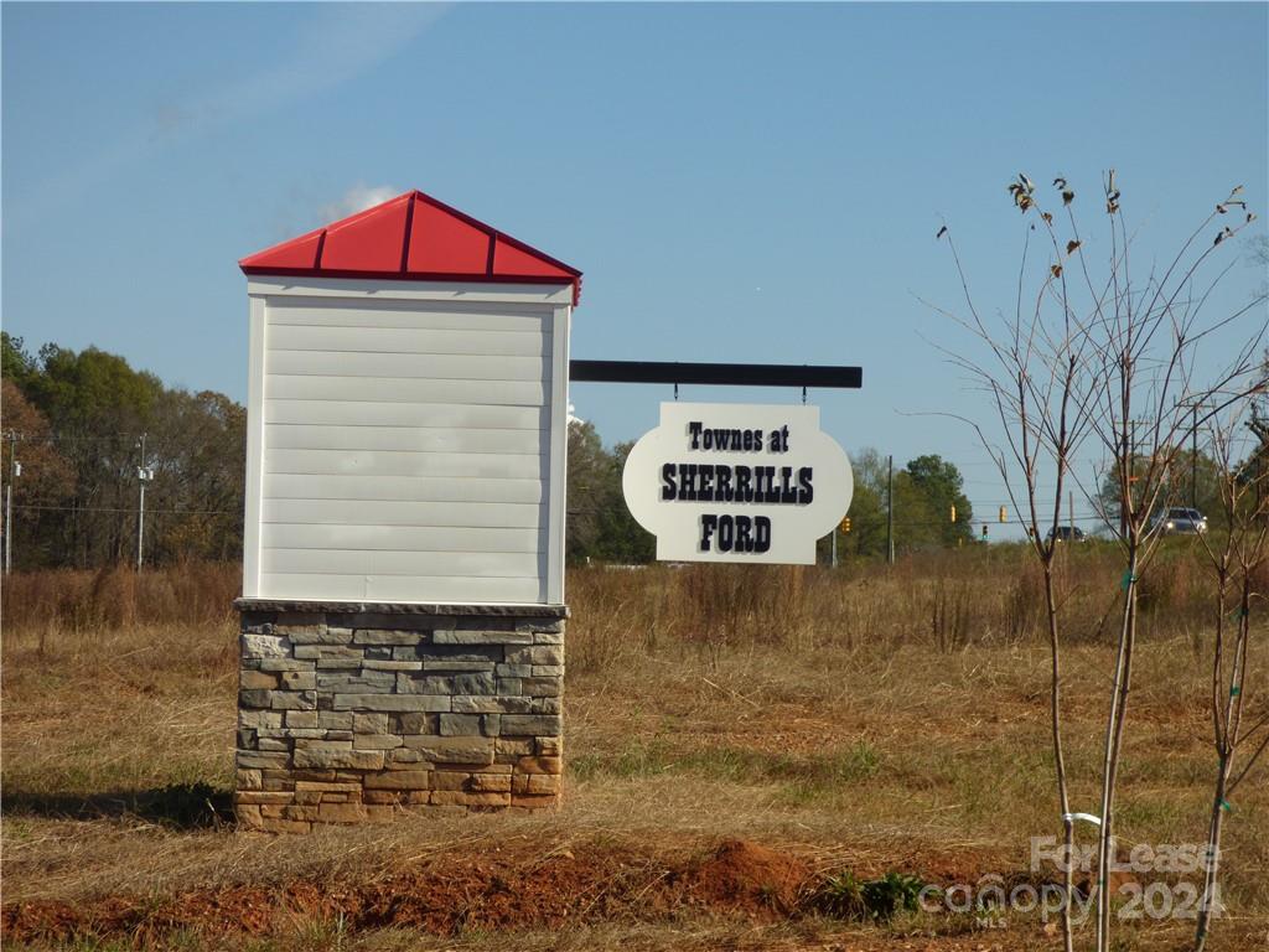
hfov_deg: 18.4
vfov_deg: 13.8
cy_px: 476
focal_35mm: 107
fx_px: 3923
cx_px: 634
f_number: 4.9
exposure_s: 1/800
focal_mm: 19.15
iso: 100
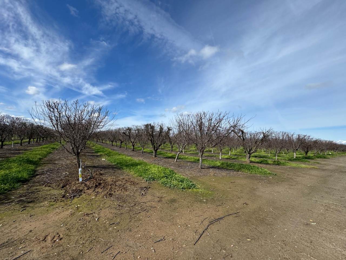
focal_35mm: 14
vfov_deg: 85.7
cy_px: 130
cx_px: 173
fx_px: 140
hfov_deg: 102.1
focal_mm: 2.22
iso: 50
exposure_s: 1/2674
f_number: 2.2
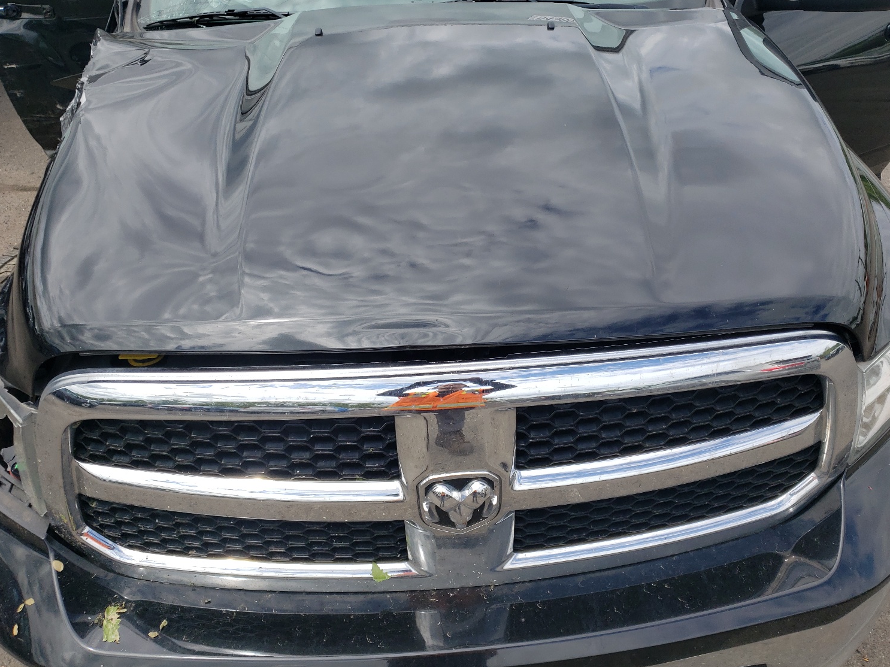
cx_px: 449
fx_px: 720
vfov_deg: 49.7
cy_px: 319
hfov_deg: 63.5
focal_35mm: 28
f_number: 1.5
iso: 50
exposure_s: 1/2000
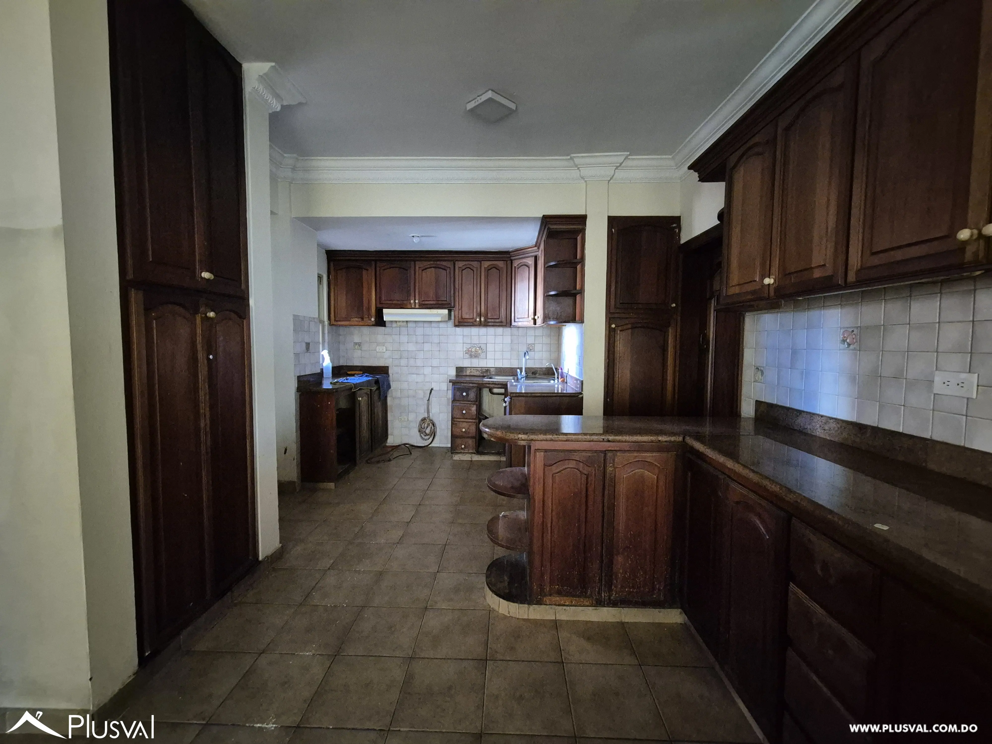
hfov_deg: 106.2
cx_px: 496
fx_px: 373
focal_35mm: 13
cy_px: 372
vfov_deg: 89.9
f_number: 2.2
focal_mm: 2.2
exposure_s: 1/24
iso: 1600
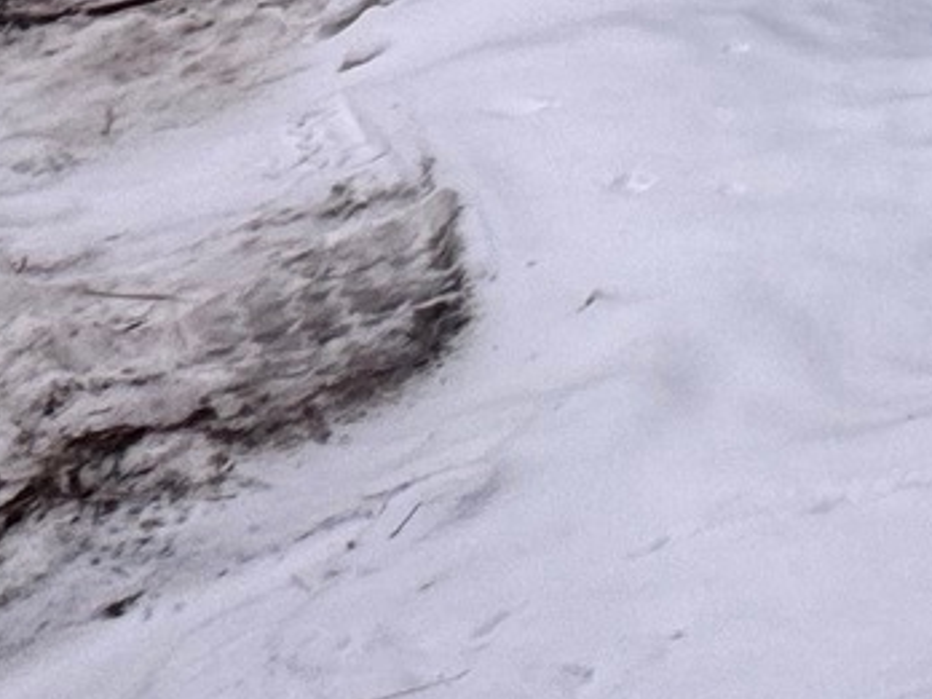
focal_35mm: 81
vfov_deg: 12.8
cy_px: -1082
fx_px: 2181
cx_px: 2043
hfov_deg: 16.1
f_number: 2.2
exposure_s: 1/297
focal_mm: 2.22
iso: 40
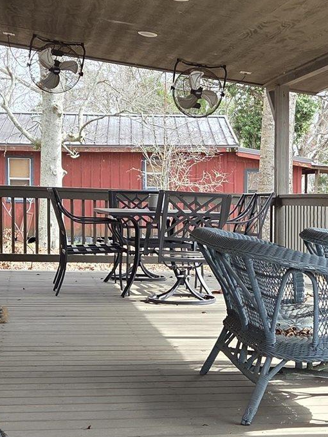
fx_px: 985
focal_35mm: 78
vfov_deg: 25.0
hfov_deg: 18.8
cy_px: 250
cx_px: 231
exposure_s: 1/799
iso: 80
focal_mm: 5.4
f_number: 1.8
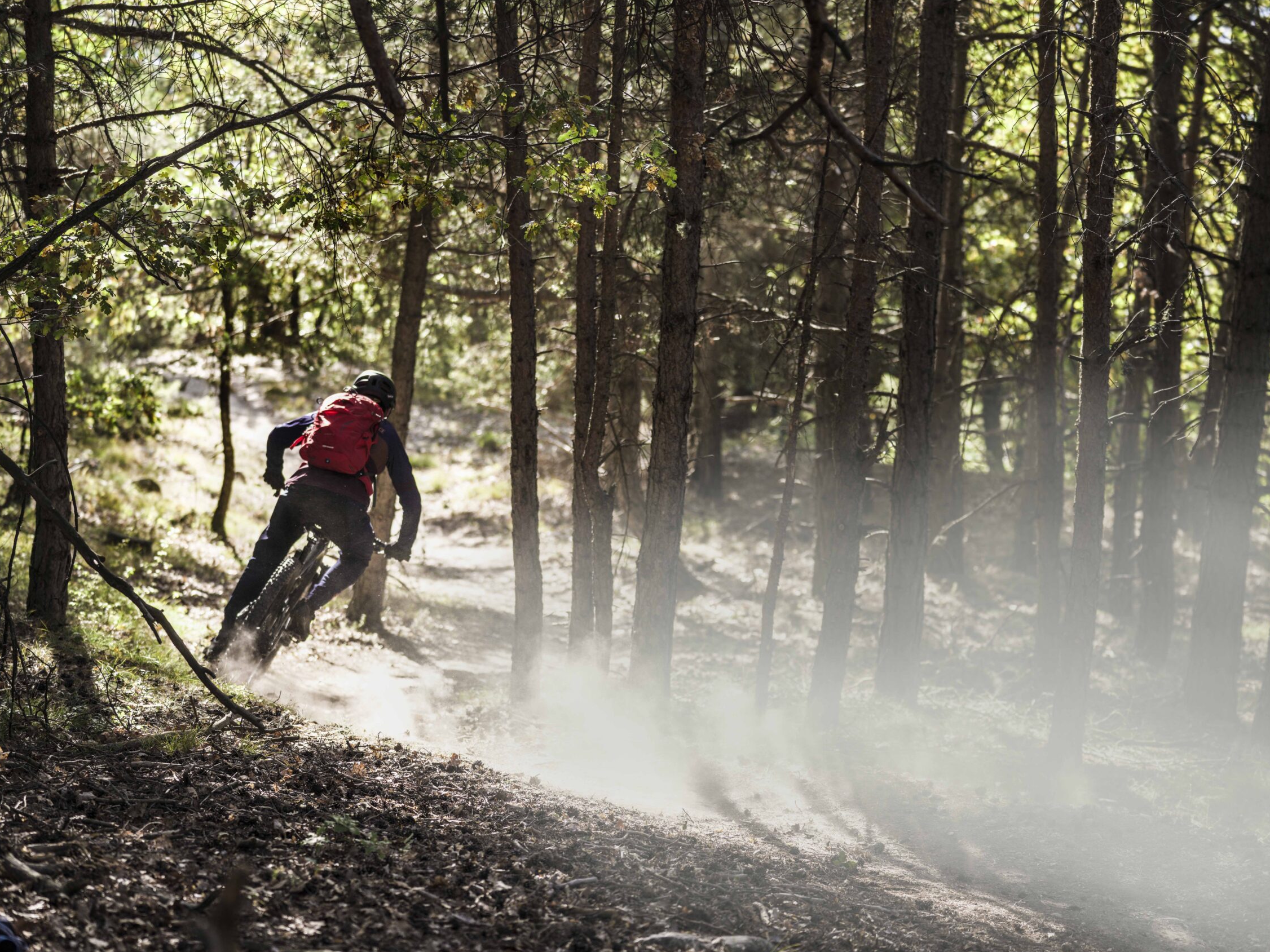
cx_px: 606
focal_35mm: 94
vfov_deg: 15.7
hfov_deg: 20.9
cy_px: 477
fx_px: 3449
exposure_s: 1/400
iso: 200
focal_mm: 86
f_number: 2.8
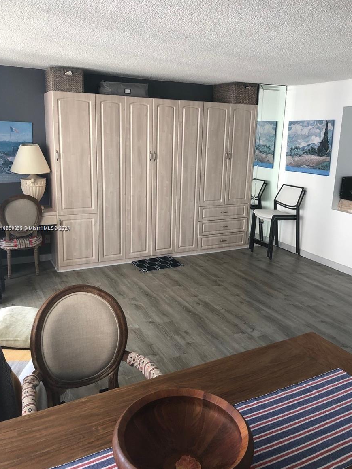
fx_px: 393
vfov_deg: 61.7
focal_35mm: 29
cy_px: 229
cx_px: 178
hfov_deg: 48.2
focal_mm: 3.99
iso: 25
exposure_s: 1/30
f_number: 1.8
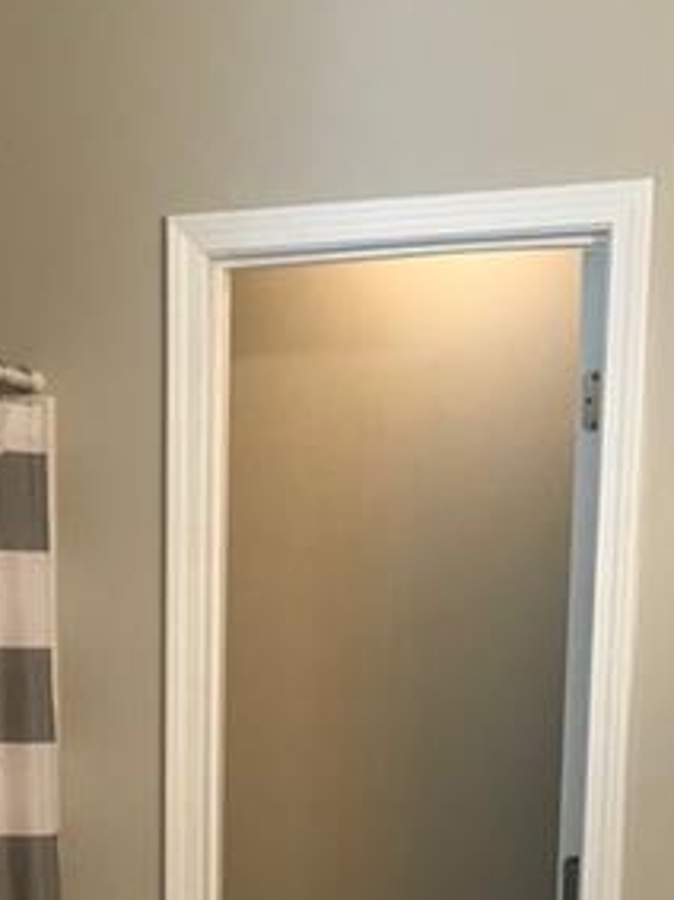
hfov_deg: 19.1
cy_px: 980
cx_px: 83
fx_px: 1975
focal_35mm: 76
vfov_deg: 24.1
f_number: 1.8
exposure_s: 1/20
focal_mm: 3.99
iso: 40
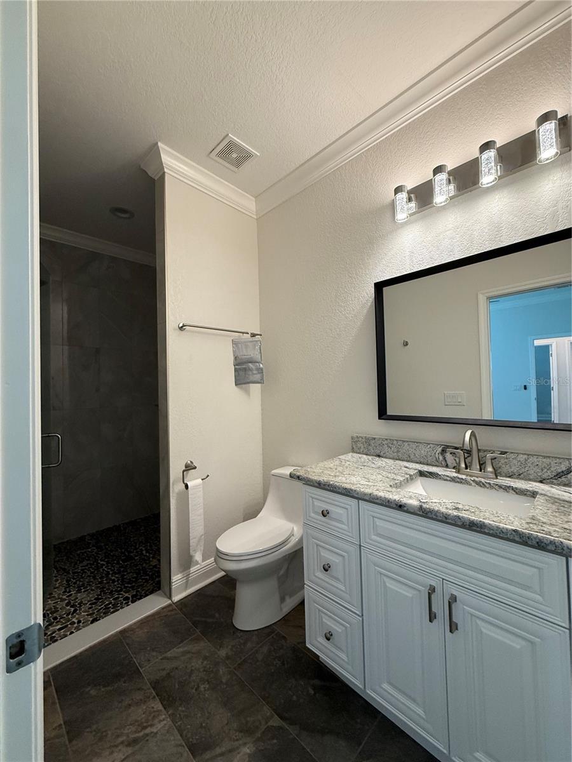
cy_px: 381
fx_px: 308
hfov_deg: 85.7
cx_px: 286
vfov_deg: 102.1
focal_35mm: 14
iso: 250
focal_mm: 2.22
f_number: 2.2
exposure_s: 1/120
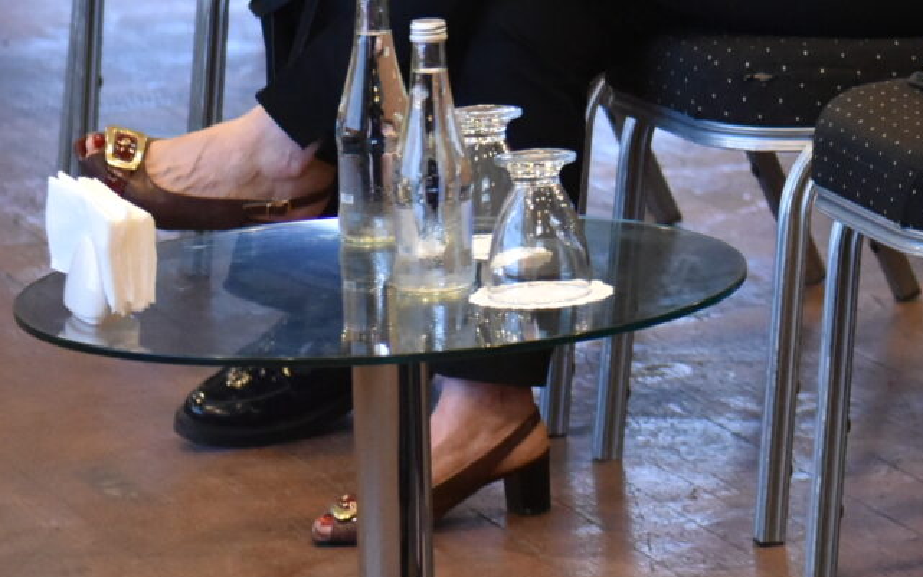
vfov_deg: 4.5
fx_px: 7171
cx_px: 1601
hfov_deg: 7.2
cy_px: -589
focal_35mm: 285
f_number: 2.8
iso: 3200
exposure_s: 1/80
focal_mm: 70
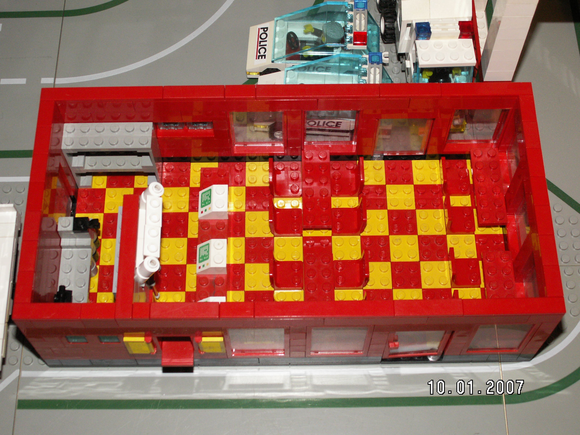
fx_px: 905
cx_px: 290
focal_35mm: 54
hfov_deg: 35.5
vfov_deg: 27.0
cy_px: 218
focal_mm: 8.92
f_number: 3.2
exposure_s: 1/40
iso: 160
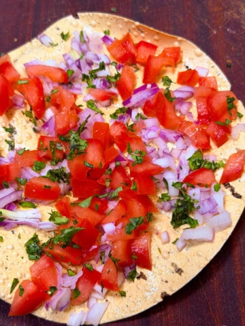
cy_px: 163
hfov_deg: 30.3
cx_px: 122
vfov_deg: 39.7
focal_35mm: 48
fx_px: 453
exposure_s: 1/60
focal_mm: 6.8
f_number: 1.8
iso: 100
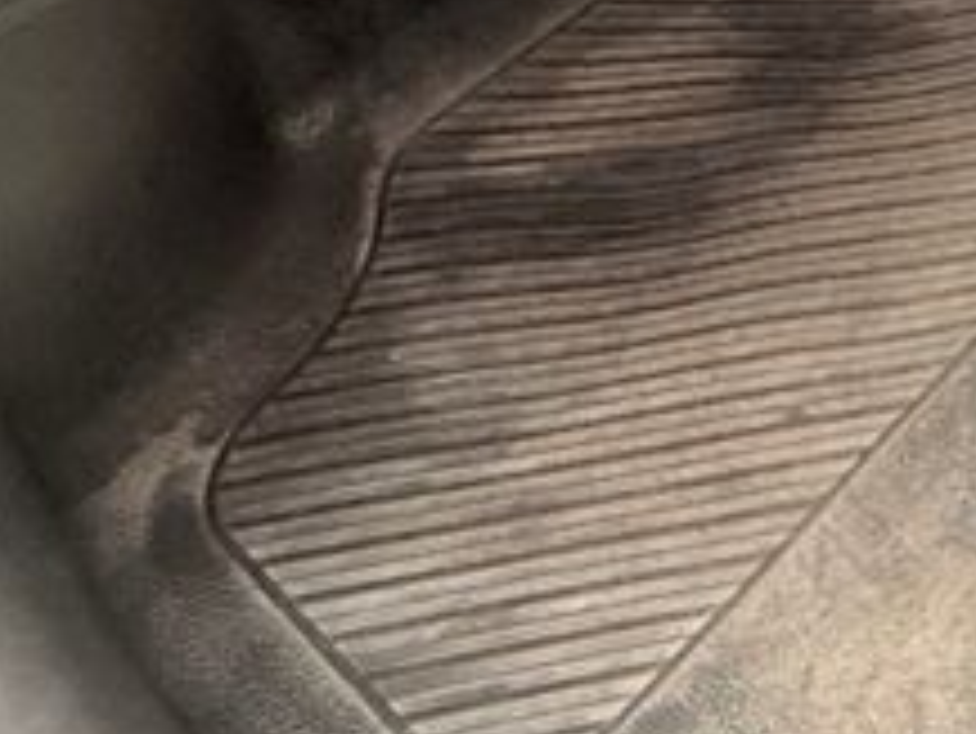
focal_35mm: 66
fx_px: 1862
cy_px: -720
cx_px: 1556
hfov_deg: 22.6
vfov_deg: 16.8
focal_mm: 2.22
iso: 250
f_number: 2.2
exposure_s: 1/99
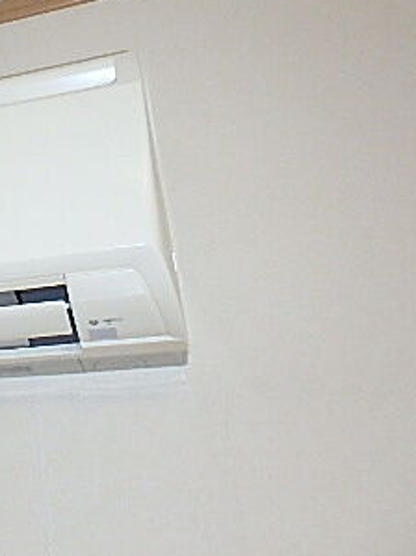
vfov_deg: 42.0
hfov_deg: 26.0
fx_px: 722
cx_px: -165
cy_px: 242
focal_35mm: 45
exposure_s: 1/30
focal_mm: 3.7
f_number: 3.5
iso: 400
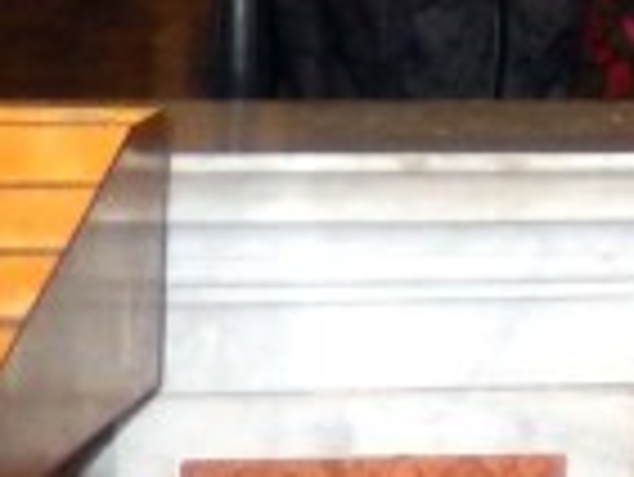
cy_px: -261
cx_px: 2221
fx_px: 3318
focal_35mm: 181
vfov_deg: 8.0
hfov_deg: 8.2
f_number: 3.4
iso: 320
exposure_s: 1/30
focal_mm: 4.5
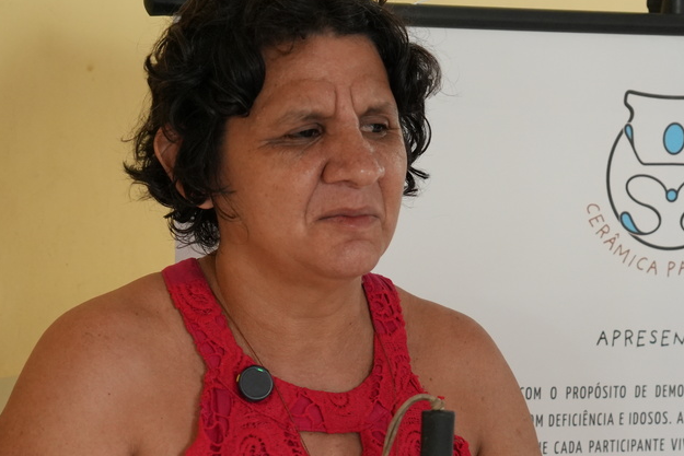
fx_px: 2736
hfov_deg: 14.2
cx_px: 457
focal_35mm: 144
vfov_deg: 9.5
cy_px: 325
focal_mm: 50
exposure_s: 1/125
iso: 1250
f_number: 3.5
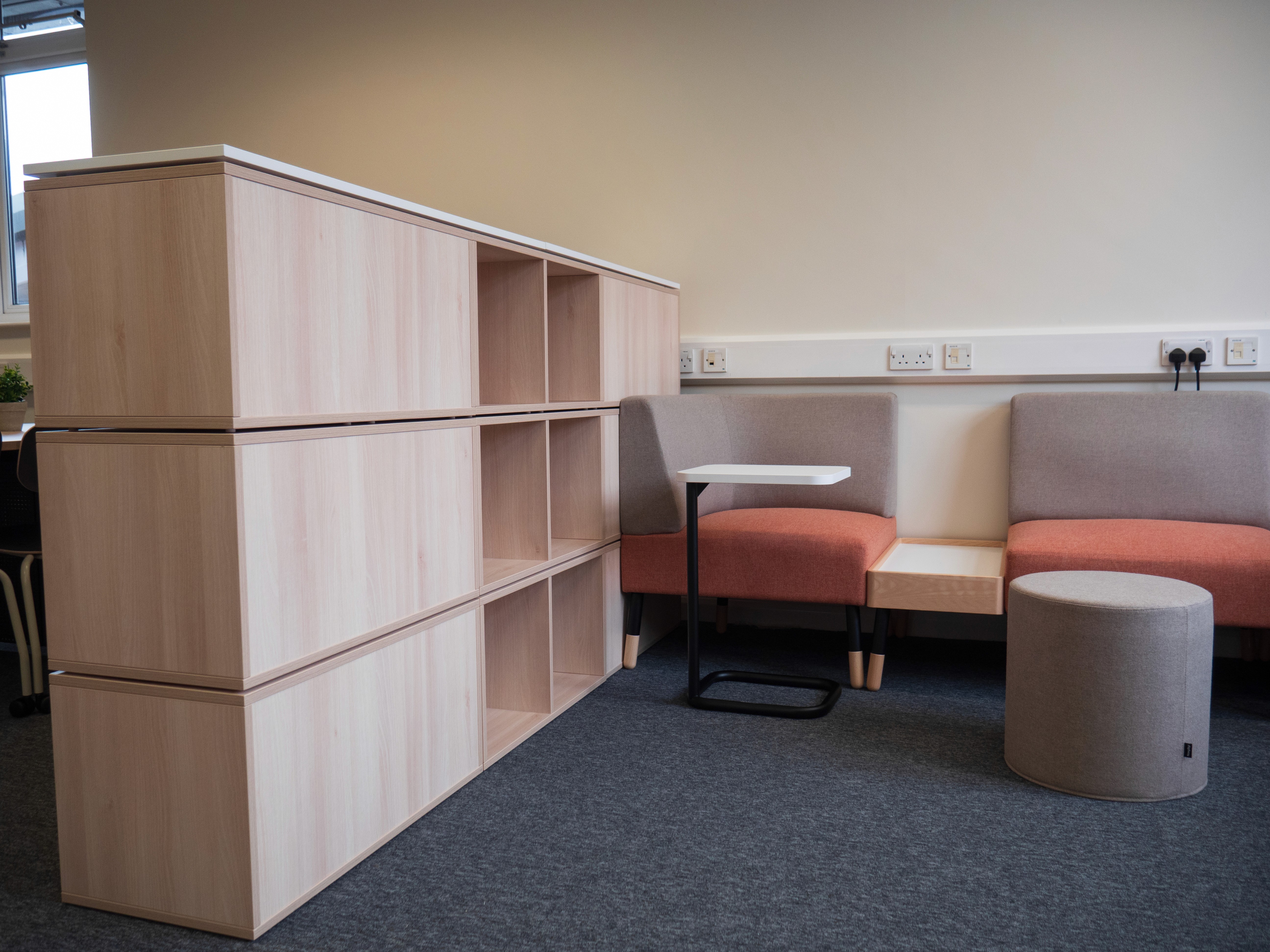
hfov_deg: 63.4
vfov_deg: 49.7
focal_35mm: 28
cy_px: 476
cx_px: 635
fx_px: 1027
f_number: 3.5
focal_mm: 14
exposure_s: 1/125
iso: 400
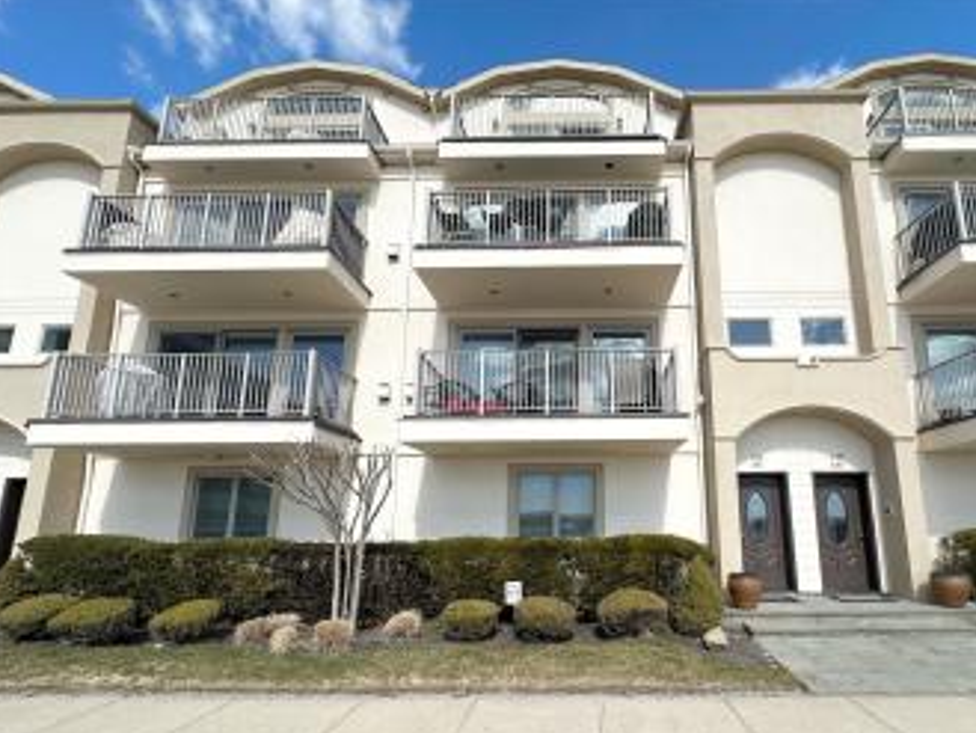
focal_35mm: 17
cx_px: 578
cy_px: 436
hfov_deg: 90.0
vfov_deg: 74.0
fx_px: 479
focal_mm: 2.22
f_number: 2.2
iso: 50
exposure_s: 1/2132
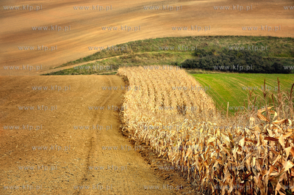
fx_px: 1061
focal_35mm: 130
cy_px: 98
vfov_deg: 10.5
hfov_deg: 15.8
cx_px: 147
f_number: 9
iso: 200
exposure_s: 1/160
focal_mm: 130
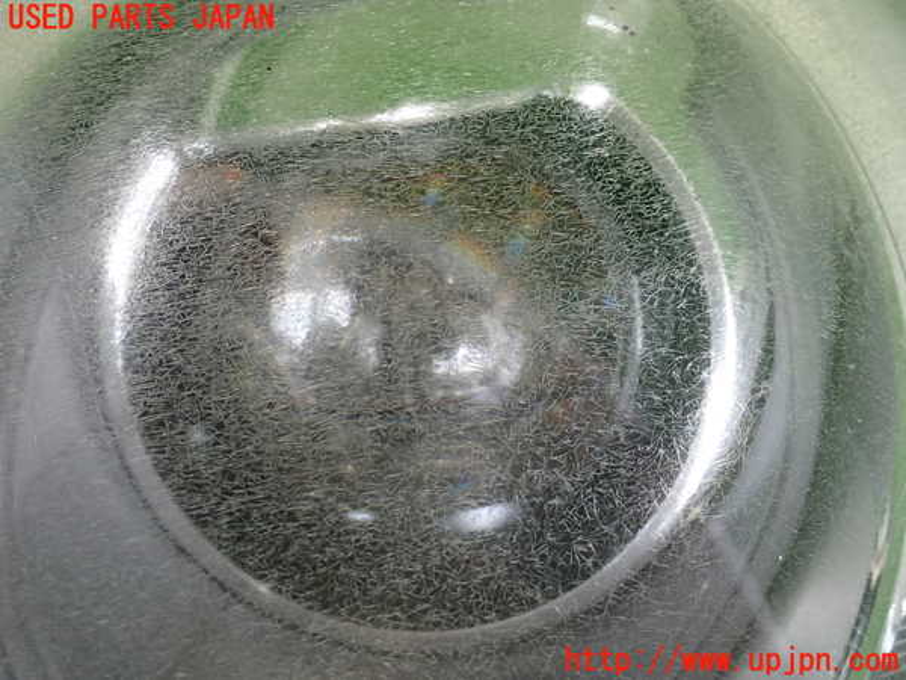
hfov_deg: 27.4
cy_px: 340
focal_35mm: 71
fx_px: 1858
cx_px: 453
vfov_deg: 20.7
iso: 200
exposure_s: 1/60
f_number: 3.9
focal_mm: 12.73
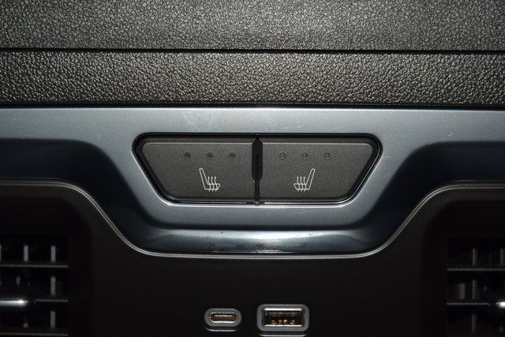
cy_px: 168
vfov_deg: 13.0
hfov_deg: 19.5
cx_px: 252
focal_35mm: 105
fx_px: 1473
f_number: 8
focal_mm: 70
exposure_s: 1/125
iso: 100
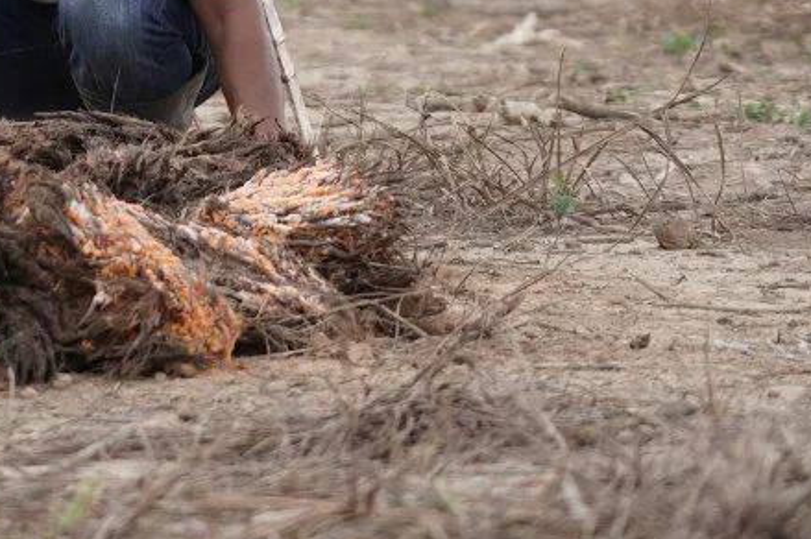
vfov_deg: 3.5
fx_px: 8869
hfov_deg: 5.2
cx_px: -735
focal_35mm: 394
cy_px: -517
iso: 200
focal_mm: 90
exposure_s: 1/640
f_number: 3.2
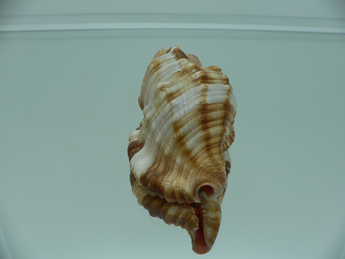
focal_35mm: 35
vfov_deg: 40.7
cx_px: 172
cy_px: 130
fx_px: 349
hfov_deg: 52.6
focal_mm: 4.6
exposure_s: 1/60
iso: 80
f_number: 2.8
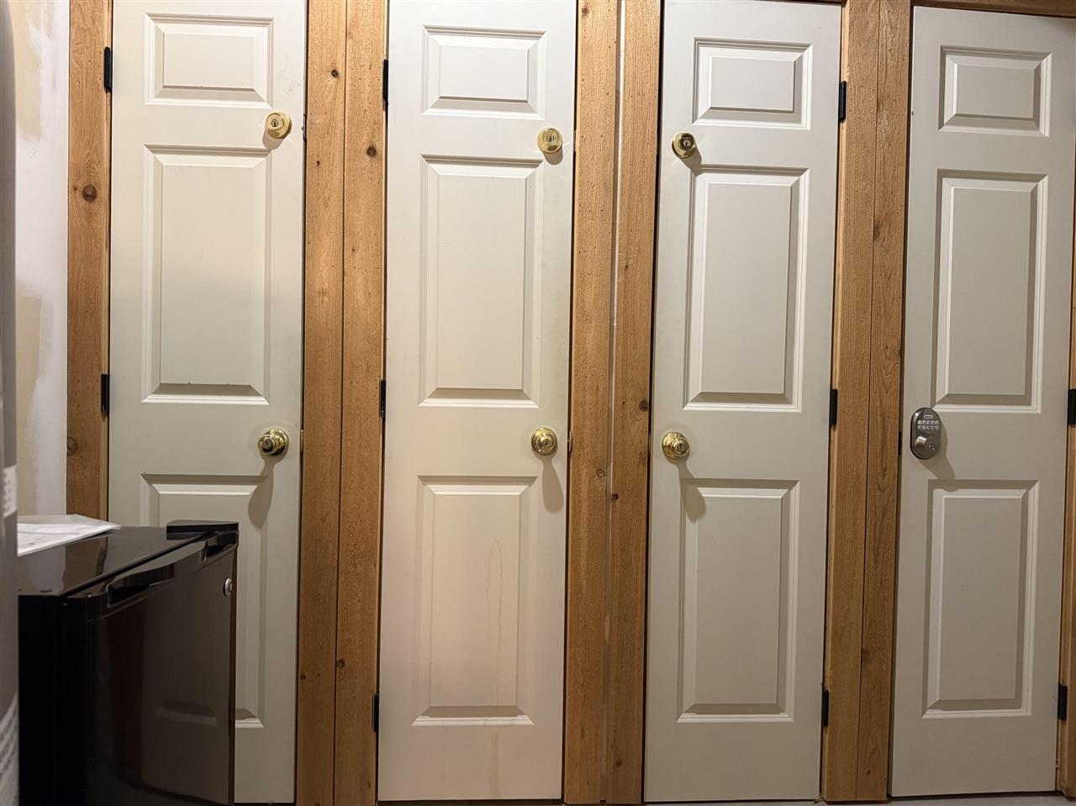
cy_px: 403
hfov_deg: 71.6
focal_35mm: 24
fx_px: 746
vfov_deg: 56.8
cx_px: 538
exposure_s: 1/60
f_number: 1.78
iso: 640
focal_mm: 6.76
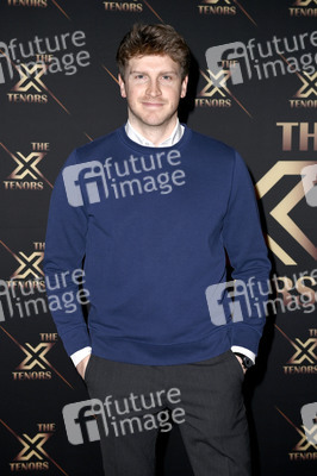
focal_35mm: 60
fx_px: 794
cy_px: 238
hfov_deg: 22.6
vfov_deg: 33.4
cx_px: 158
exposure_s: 1/200
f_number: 5
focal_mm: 60
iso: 125
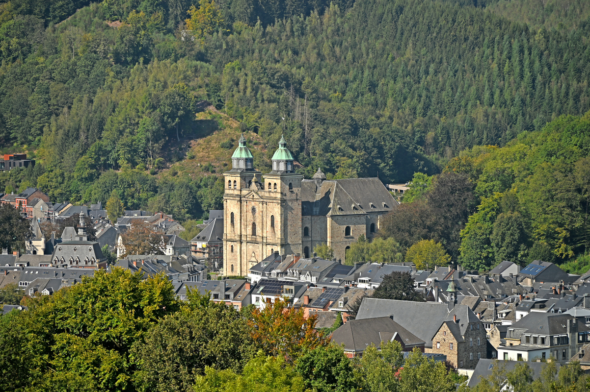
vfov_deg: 6.9
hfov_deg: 10.3
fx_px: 3276
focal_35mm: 200
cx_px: 295
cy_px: 196
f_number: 6.3
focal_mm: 200
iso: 100
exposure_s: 1/640
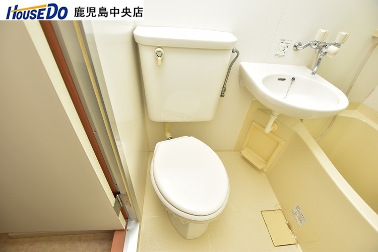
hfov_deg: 100.4
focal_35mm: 15
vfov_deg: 77.3
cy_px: 126
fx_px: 157
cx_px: 189
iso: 160
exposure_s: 1/60
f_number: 4.5
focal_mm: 10
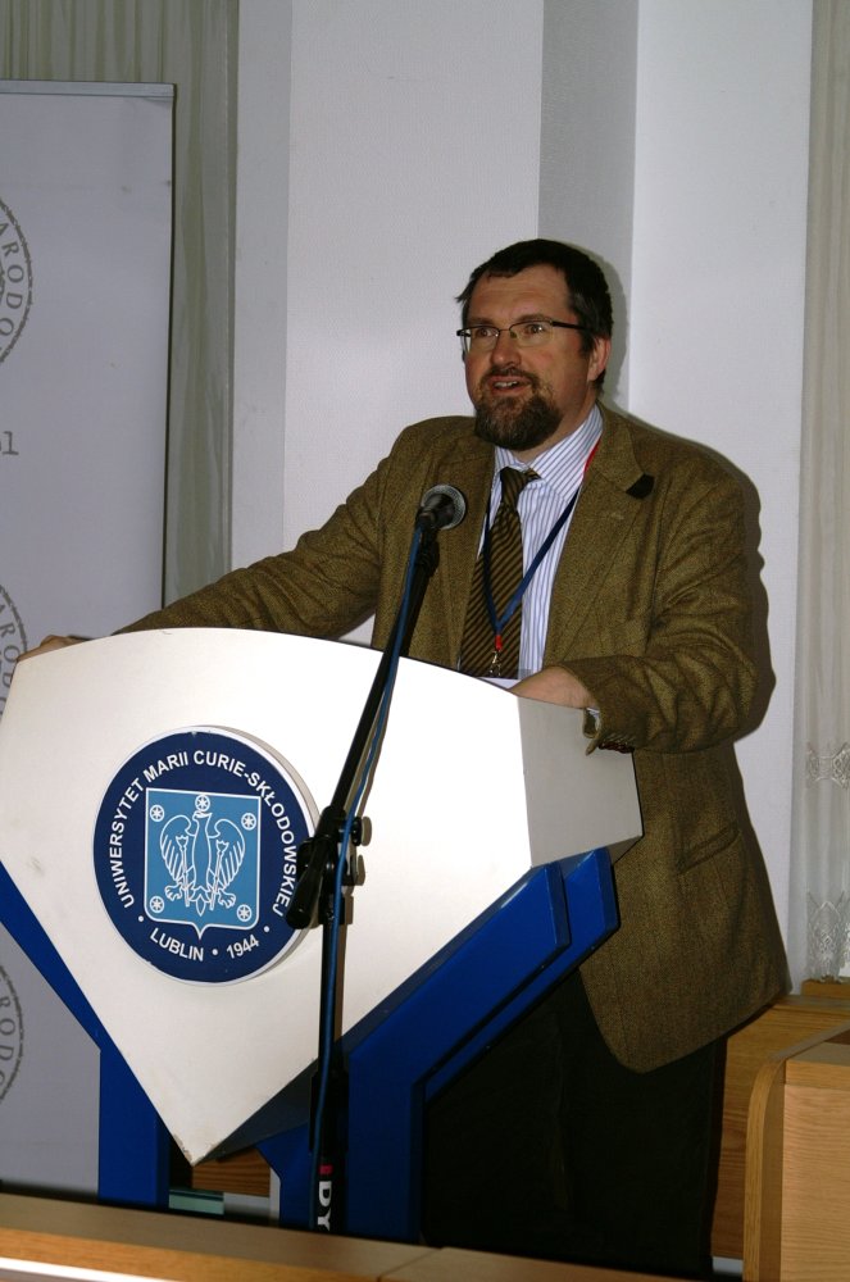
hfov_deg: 13.0
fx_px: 3733
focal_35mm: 105
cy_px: 641
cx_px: 425
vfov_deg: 19.5
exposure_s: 1/125
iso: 100
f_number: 5.6
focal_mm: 70
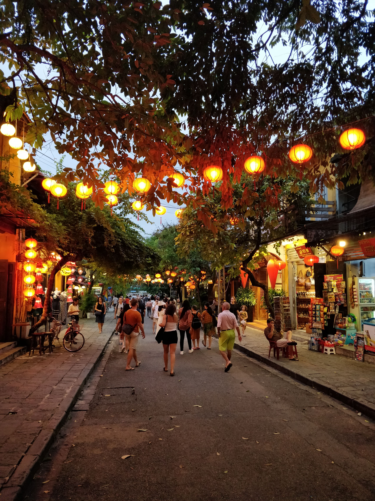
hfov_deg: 56.8
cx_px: 188
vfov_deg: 71.6
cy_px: 250
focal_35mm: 24
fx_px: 347
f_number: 1.7
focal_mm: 4.1
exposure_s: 1/50
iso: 1250
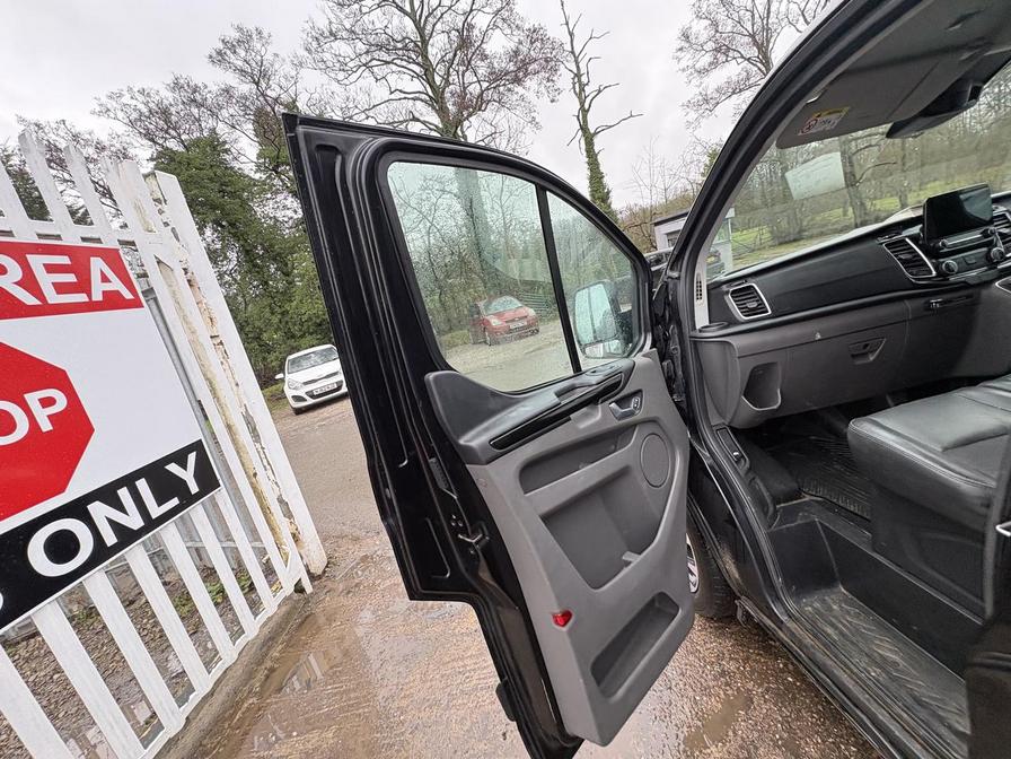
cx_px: 506
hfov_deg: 102.1
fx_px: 409
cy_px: 380
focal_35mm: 14
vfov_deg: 85.7
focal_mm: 2.22
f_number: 2.2
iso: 160
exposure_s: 1/99
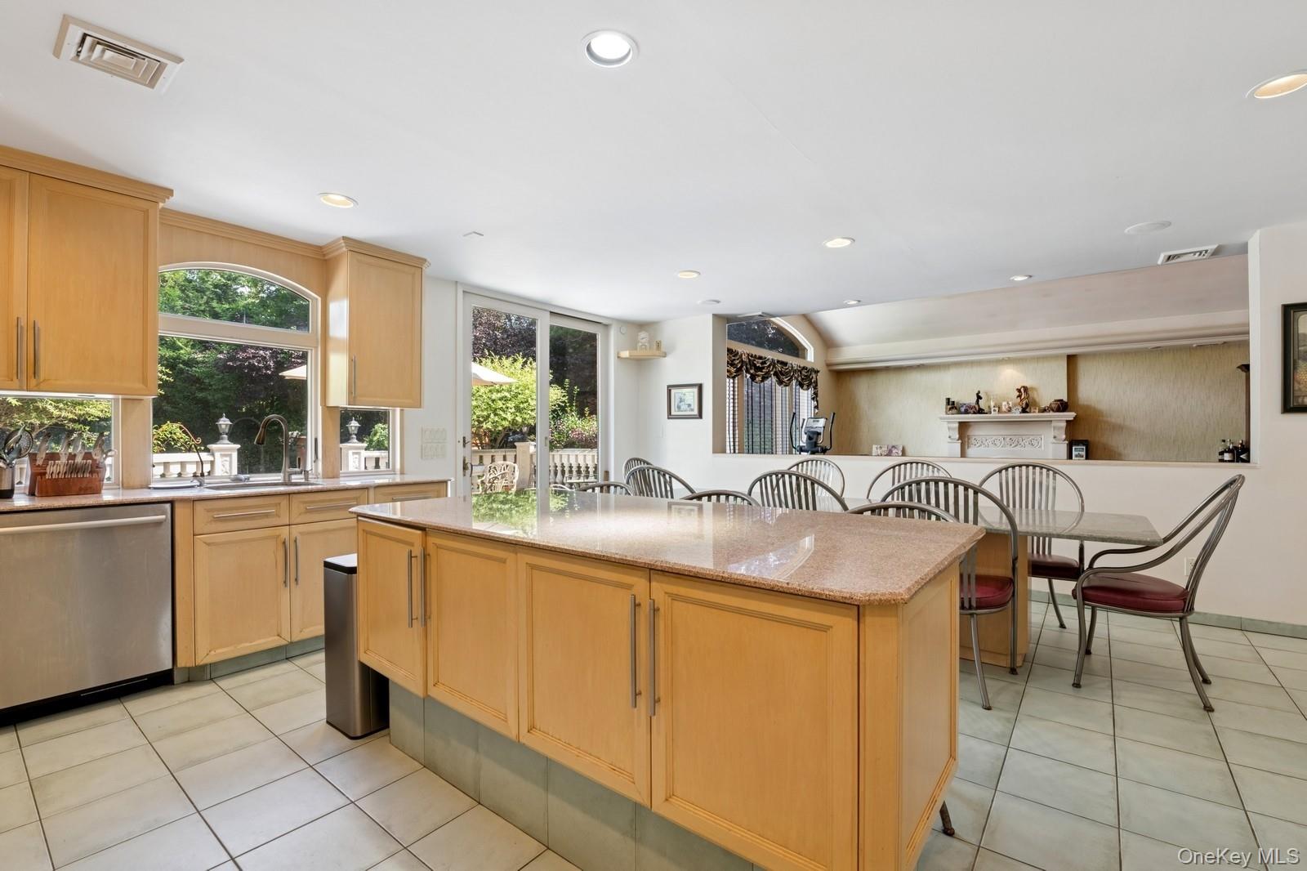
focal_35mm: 15
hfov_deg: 100.4
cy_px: 436
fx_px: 544
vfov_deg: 77.3
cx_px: 654
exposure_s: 1/20
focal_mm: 15
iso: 640
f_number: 14
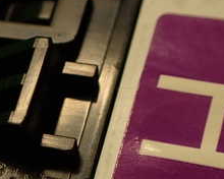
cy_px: 205
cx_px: -27
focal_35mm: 85
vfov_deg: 17.4
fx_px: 564
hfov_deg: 21.3
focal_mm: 5.79
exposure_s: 1/60
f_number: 2.4
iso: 160
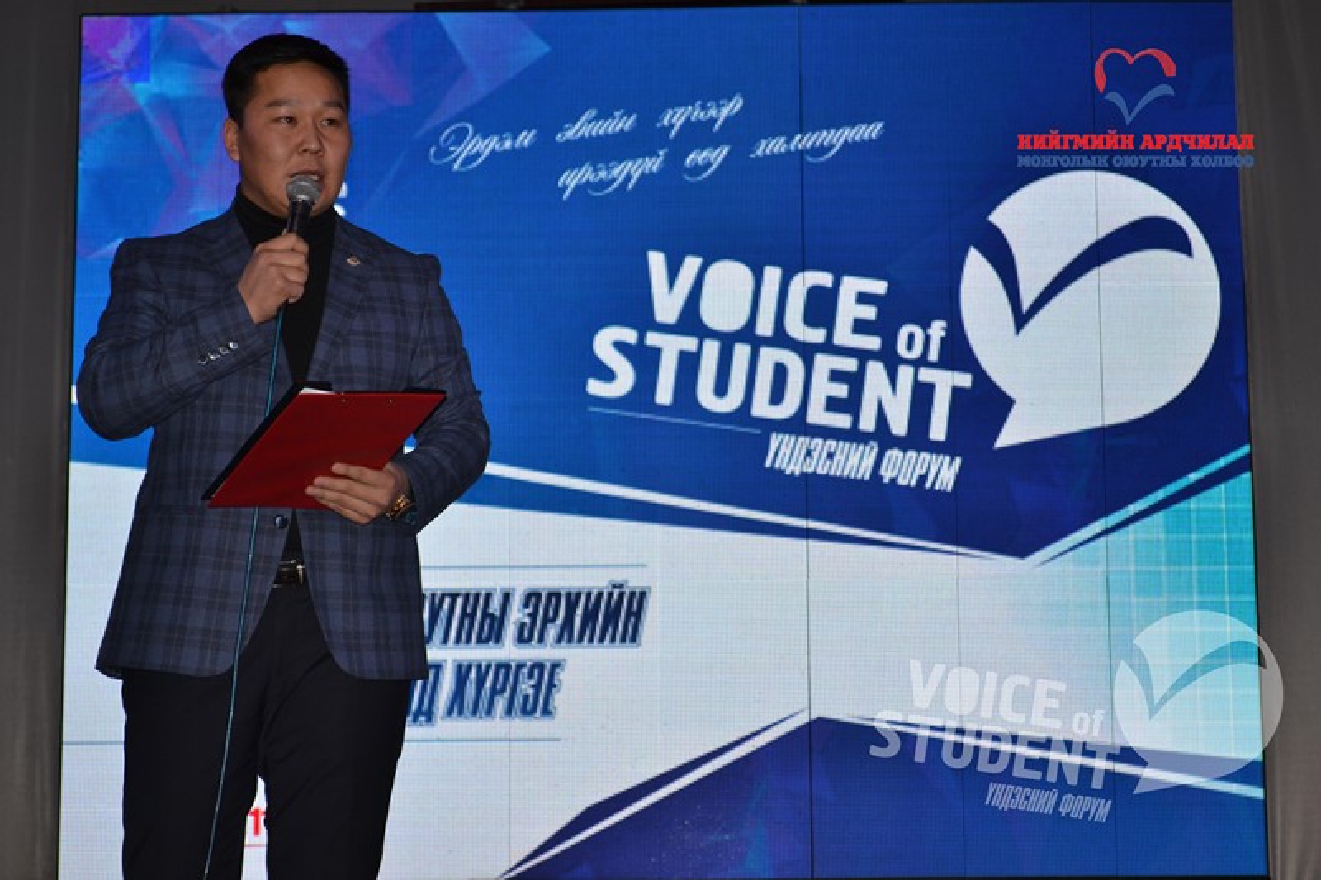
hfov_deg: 27.0
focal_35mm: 75
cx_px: 660
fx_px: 2751
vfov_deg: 18.2
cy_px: 440
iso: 200
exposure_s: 1/125
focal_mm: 50
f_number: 5.6
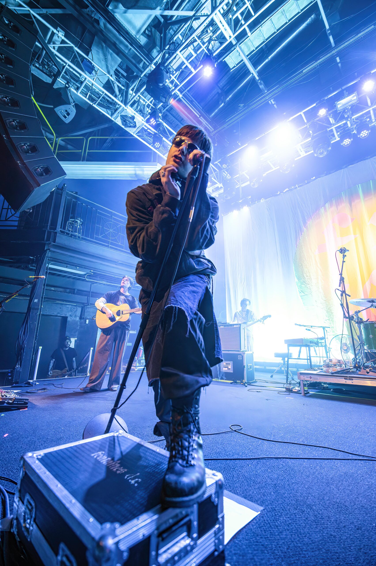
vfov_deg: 100.4
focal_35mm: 15
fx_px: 235
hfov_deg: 77.2
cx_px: 188
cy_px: 283
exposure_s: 1/80
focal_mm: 15
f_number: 2.8
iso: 1800
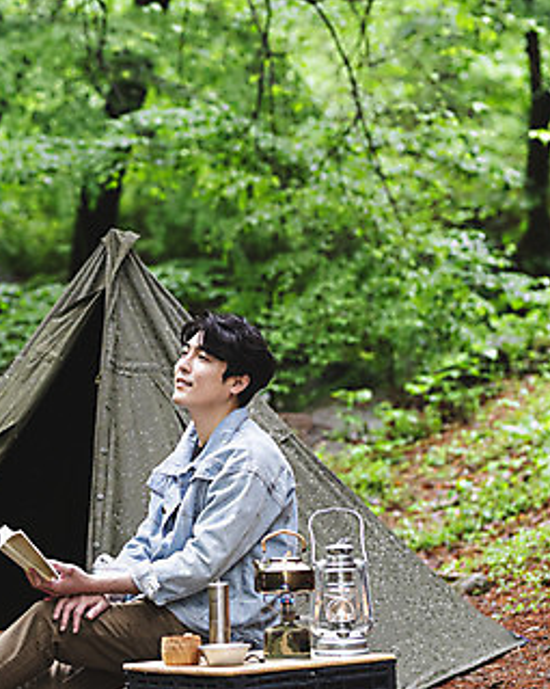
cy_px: 430
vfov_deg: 12.8
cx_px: 45
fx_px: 3054
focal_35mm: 150
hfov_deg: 10.2
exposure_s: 1/200
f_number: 2.5
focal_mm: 85
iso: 800
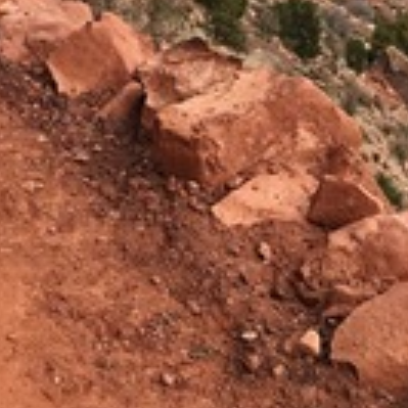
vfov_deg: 17.0
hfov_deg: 18.3
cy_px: -261
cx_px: -104
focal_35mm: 89
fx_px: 1187
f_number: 1.8
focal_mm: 3.99
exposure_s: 1/2128
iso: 20
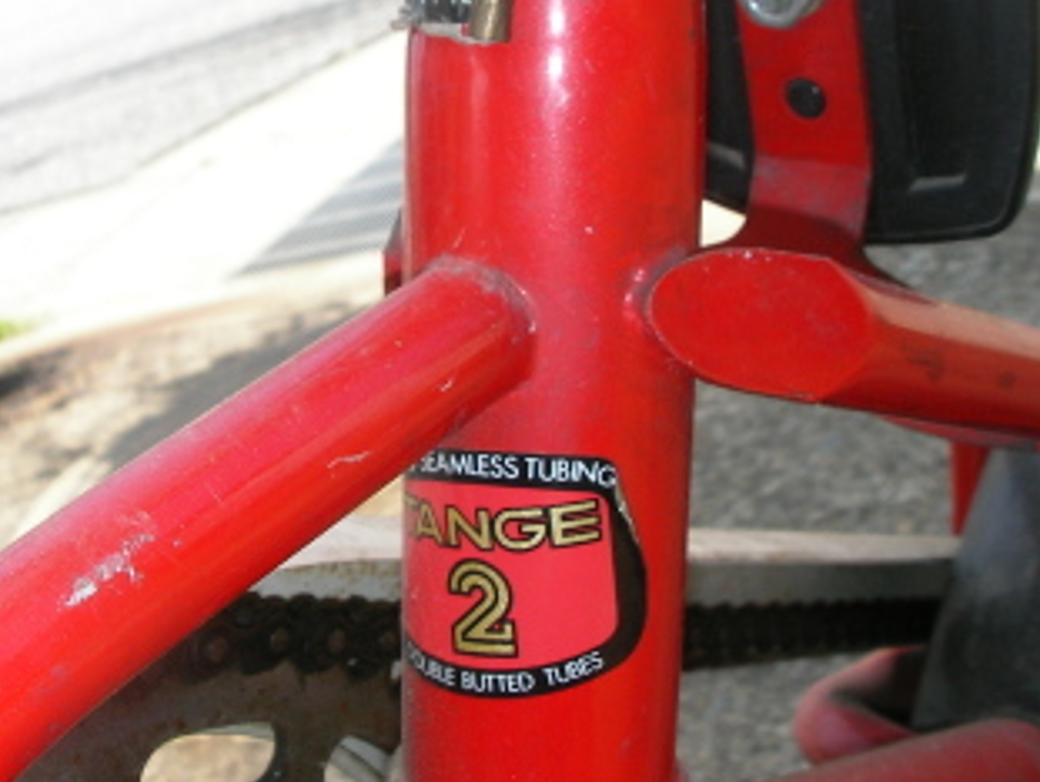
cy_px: 276
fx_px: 1835
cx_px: 328
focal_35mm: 61
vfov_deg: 24.0
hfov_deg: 31.3
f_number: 4.5
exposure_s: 1/127
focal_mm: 6.3
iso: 50
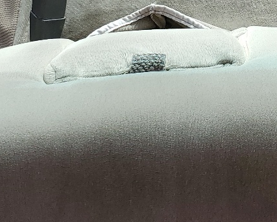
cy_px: -68
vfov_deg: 15.4
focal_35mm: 95
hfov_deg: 20.1
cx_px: 181
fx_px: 779
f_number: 1.5
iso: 50
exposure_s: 1/455
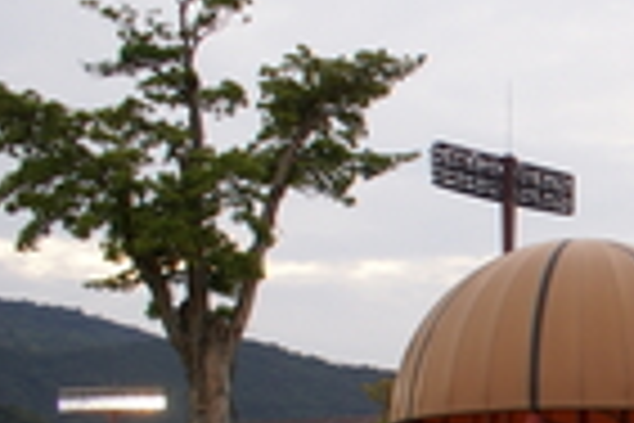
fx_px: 1691
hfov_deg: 17.9
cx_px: 1061
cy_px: 256
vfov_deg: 14.2
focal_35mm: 96
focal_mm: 18
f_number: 3.5
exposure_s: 1/125
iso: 125
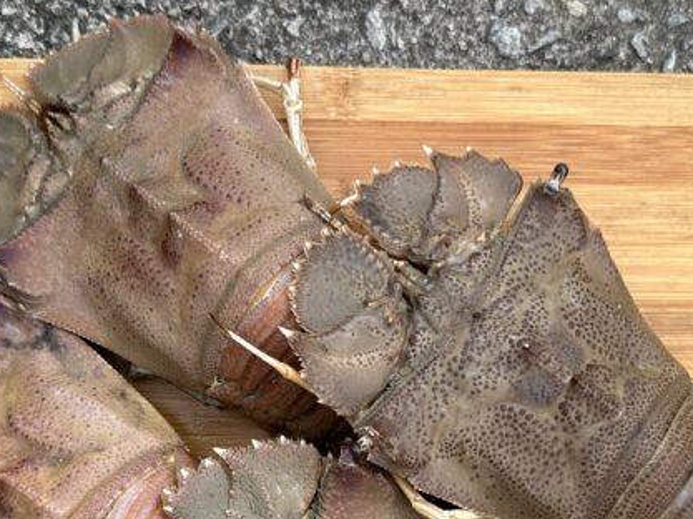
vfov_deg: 24.1
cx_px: 351
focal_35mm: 59
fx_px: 1180
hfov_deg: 32.7
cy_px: 466
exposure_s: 1/121
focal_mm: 6.86
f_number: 1.78
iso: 80
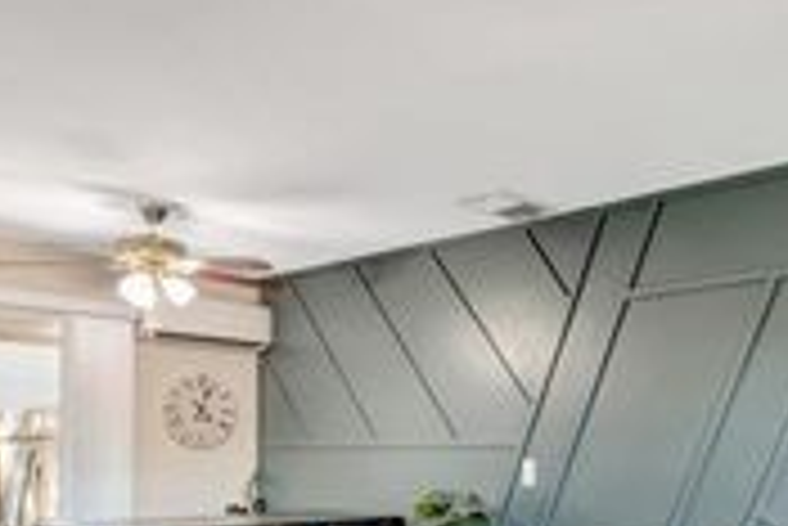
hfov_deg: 45.7
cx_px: 639
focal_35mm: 40
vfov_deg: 31.8
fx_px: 876
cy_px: 474
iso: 400
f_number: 8
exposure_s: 1/2.5
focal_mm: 14
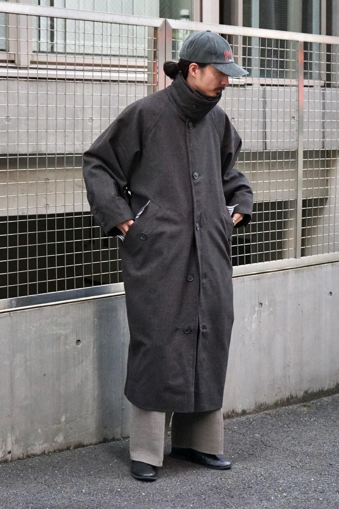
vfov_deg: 36.2
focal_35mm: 55
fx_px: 777
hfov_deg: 24.6
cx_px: 170
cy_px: 254
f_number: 5
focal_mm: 55
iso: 5000
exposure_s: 1/160
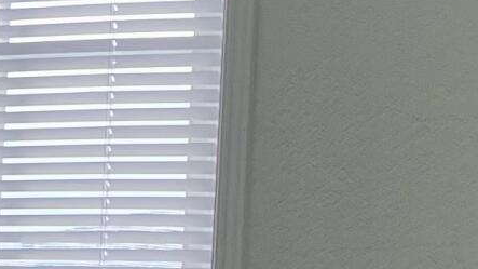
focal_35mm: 192
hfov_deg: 10.2
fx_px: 2433
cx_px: -528
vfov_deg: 6.2
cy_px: 482
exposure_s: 1/232
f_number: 1.6
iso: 40
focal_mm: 5.1
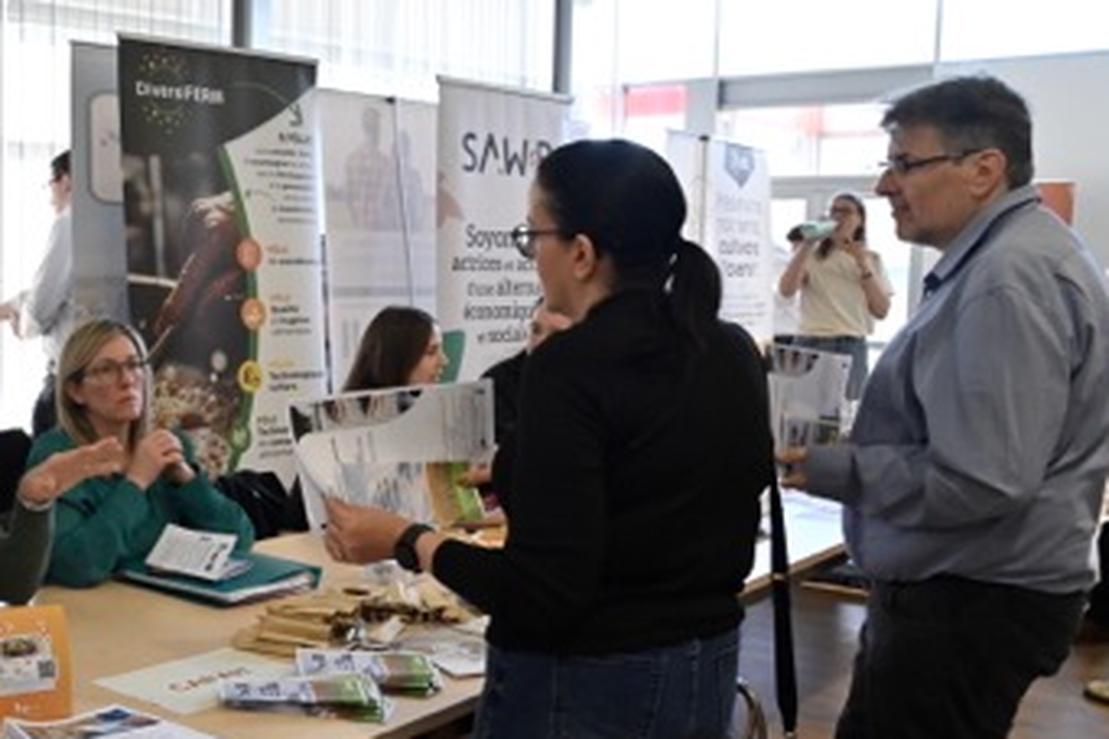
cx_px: 208
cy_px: 426
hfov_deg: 41.6
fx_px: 1386
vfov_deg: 29.8
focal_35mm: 45
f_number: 6.3
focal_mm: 24
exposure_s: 1/160
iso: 3200
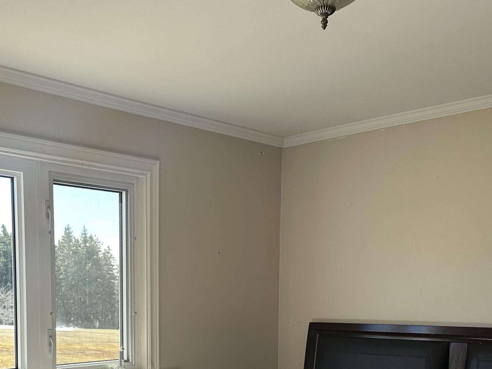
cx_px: 155
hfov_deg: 39.1
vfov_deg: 28.8
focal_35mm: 48
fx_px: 682
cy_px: 345
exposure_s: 1/404
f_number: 1.78
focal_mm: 6.86
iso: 80
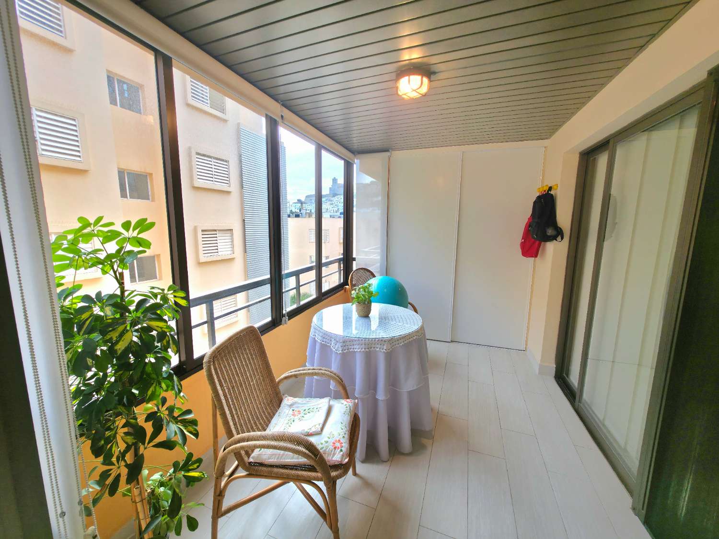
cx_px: 360
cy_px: 270
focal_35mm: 13
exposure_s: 1/50.3
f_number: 1.9
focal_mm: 2.2
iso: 25
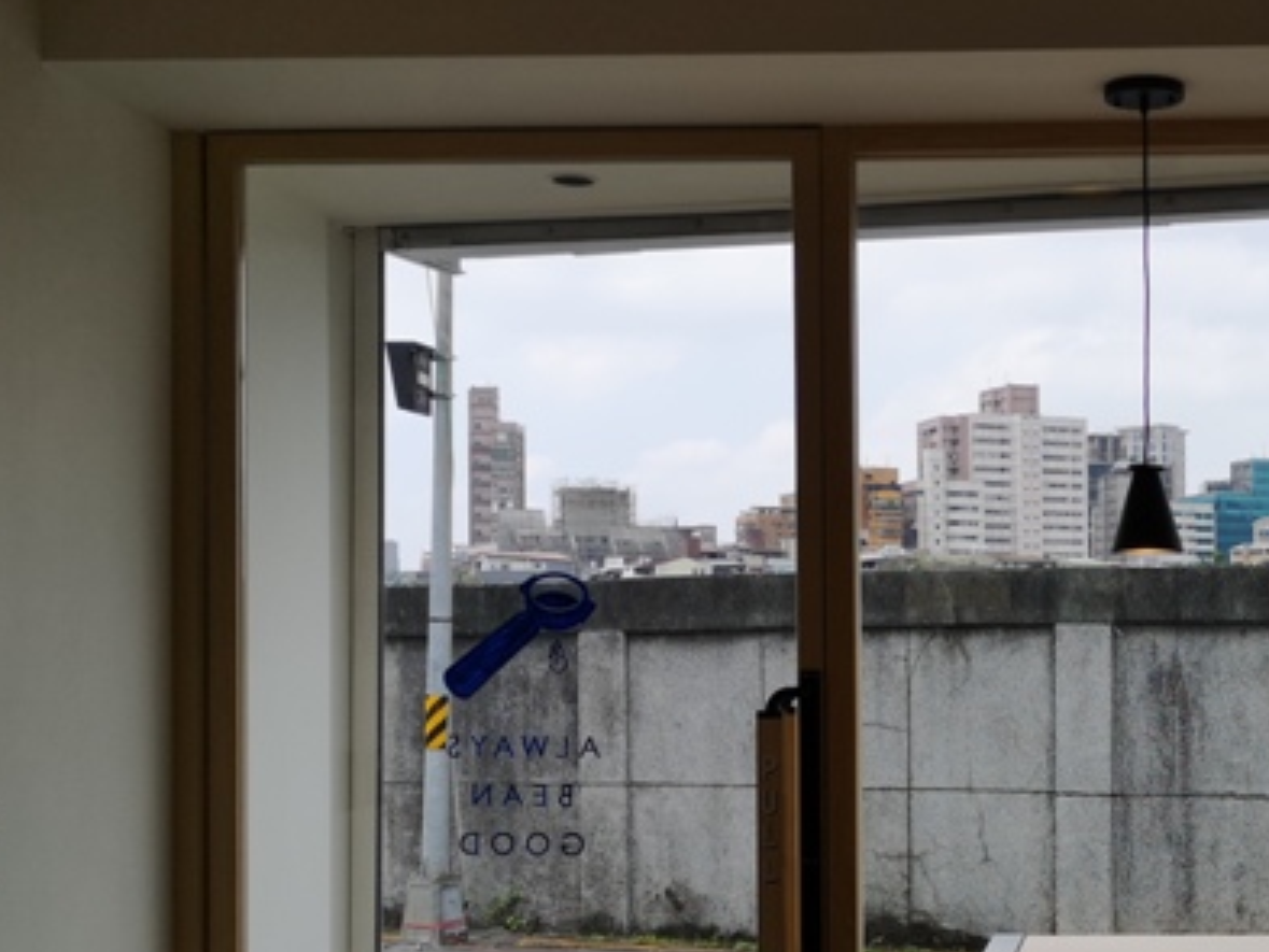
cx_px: 1091
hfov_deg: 33.5
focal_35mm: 55
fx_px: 2017
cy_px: 626
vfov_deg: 26.4
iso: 50
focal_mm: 3.95
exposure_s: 1/1484
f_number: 1.8
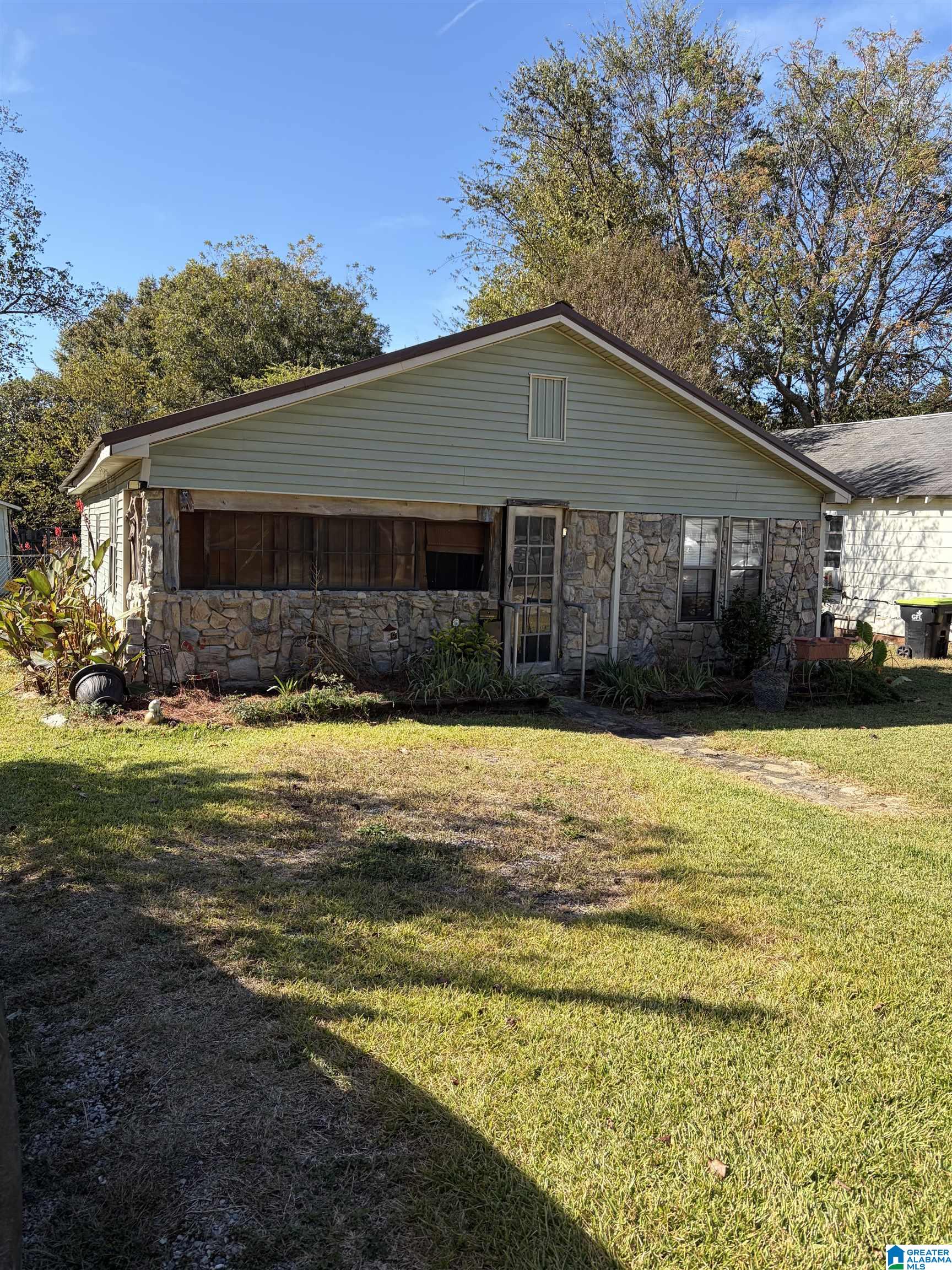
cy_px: 635
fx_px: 953
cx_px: 476
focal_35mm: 26
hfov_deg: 53.1
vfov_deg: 67.3
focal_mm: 5.96
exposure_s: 1/1587
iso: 50
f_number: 1.6
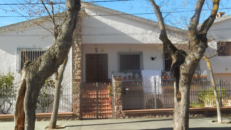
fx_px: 196
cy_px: 63
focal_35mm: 32
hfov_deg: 61.0
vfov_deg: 36.7
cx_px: 116
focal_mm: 5.2
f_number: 3.3
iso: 125
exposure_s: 1/500
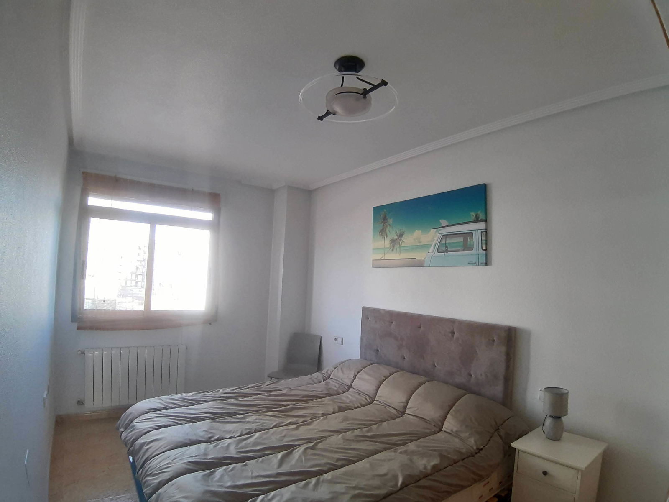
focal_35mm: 18
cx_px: 334
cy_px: 251
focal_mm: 1.87
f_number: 2.4
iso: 200
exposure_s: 1/33
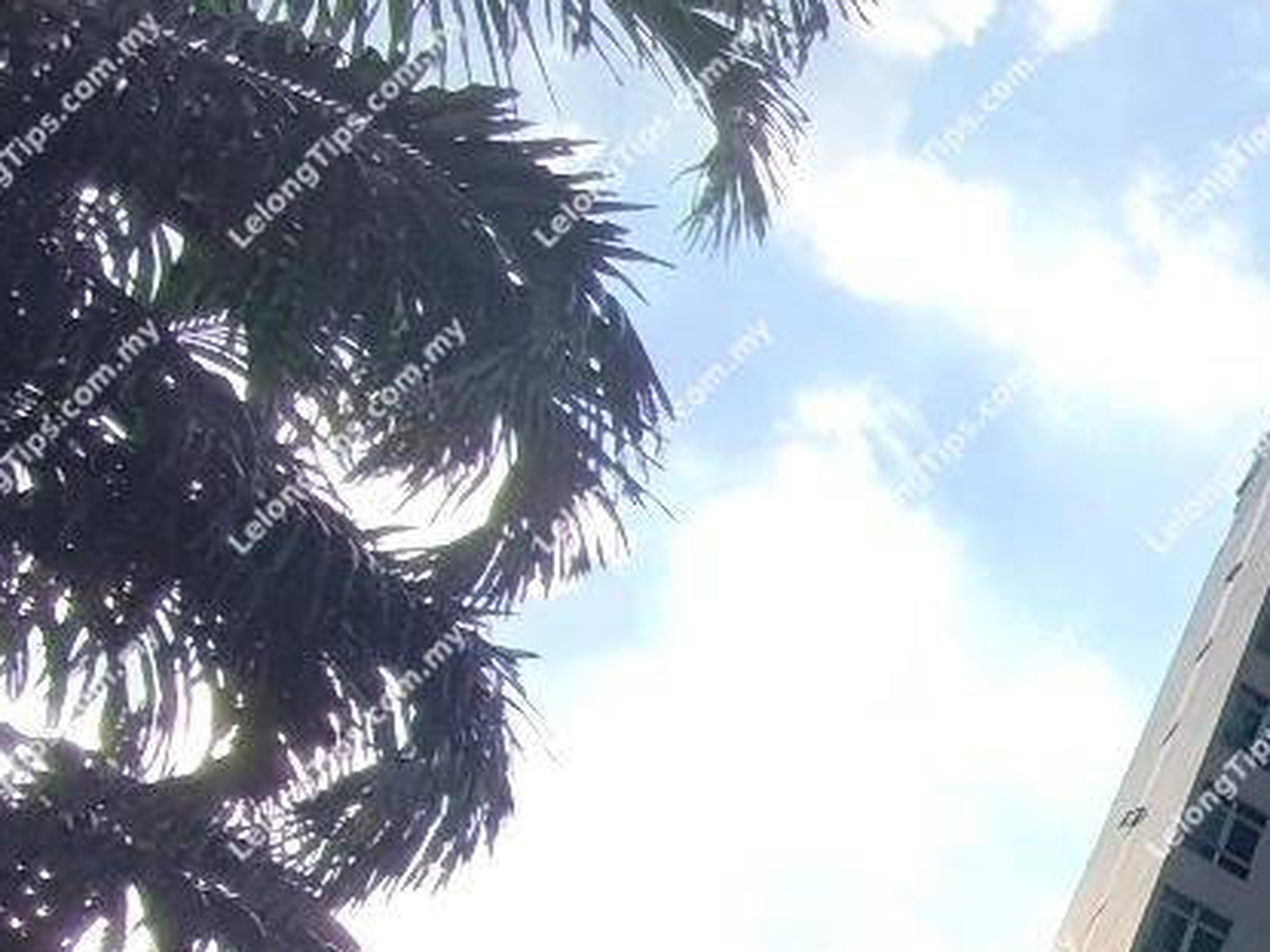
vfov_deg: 27.8
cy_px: 1130
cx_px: 1833
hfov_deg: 28.9
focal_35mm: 46
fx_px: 1687
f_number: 2.2
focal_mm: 1.65
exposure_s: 1/1867
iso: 50
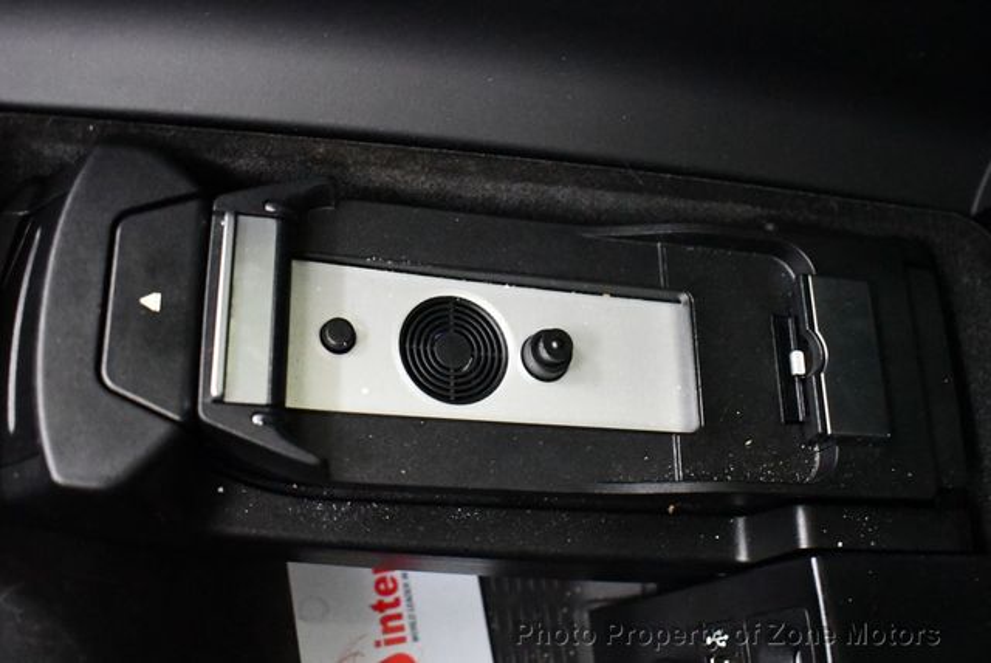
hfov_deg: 44.5
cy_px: 332
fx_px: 1212
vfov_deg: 30.6
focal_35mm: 44
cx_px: 496
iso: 8000
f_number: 3.8
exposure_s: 1/60
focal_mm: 22
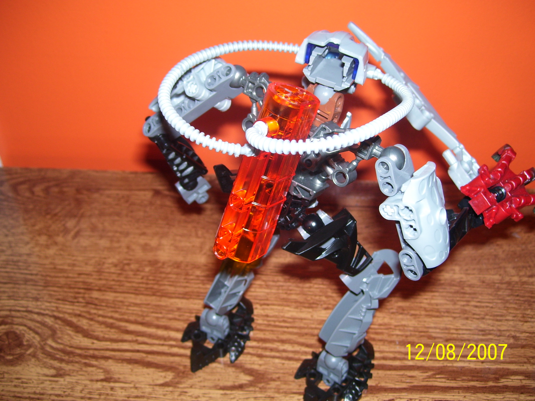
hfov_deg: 50.1
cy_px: 200
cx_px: 268
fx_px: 572
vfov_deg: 38.7
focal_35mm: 37
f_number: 2.7
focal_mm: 6
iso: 80
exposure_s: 1/60
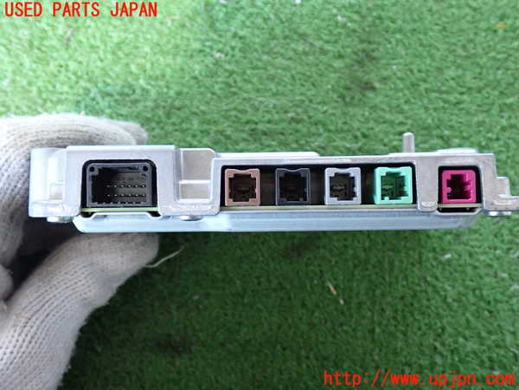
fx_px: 540
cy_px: 195
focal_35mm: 36
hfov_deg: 51.4
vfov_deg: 39.7
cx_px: 260
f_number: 2.5
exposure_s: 1/25
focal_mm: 6.37
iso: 800
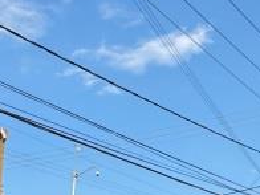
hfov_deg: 26.6
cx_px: 159
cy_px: 212
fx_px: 548
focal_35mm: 73
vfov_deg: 19.4
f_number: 2.2
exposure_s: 1/537
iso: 40
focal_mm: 2.22
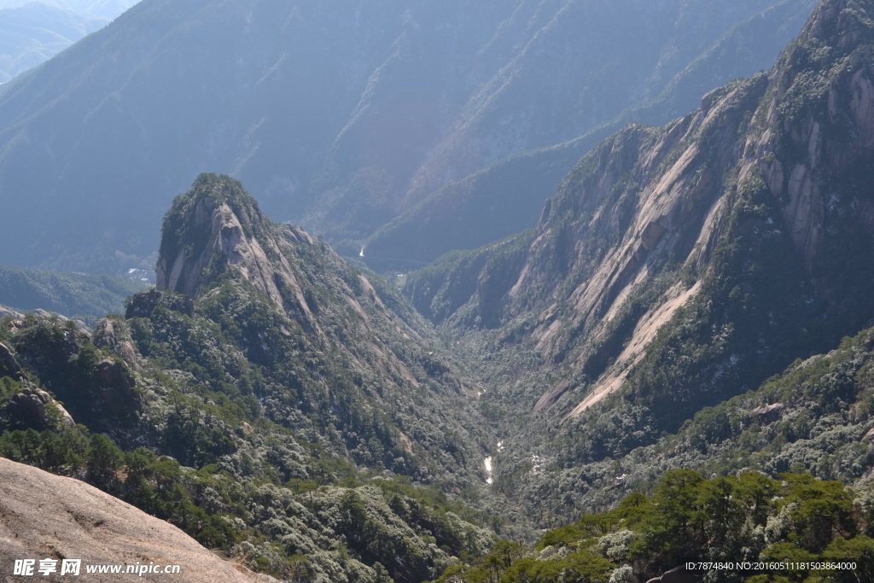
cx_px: 437
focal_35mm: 39
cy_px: 292
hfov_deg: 49.5
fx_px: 947
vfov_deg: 34.2
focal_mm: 26
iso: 100
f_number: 6.3
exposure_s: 1/160
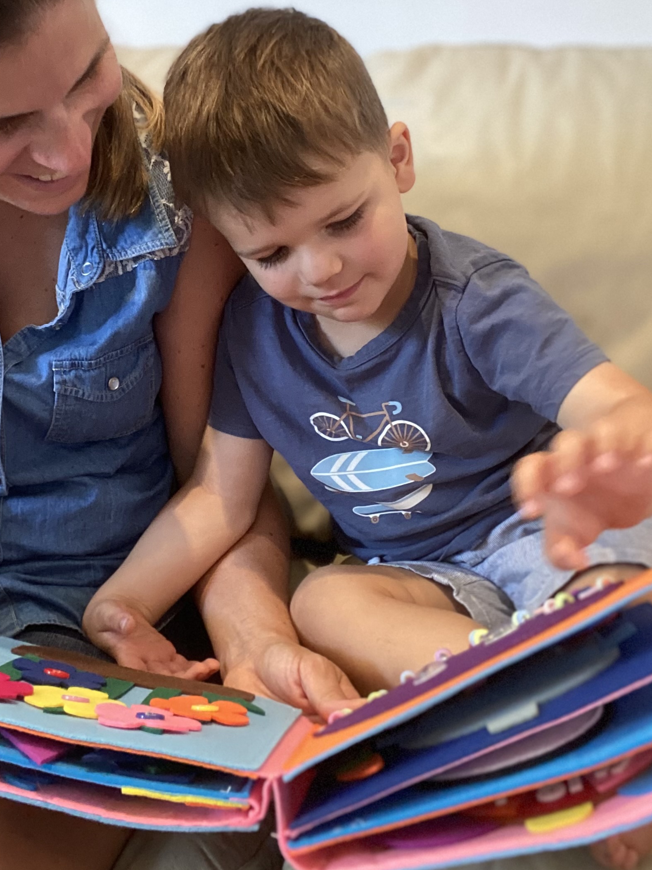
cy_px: 327
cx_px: 228
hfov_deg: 32.7
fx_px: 1105
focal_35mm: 44
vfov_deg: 42.6
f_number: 2.2
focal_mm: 2.71
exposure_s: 1/33
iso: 400
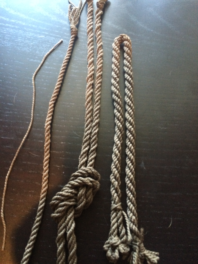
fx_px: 221
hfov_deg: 48.2
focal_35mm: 29
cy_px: 132
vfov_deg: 61.7
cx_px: 99
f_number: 2.2
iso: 320
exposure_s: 1/15
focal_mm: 4.15
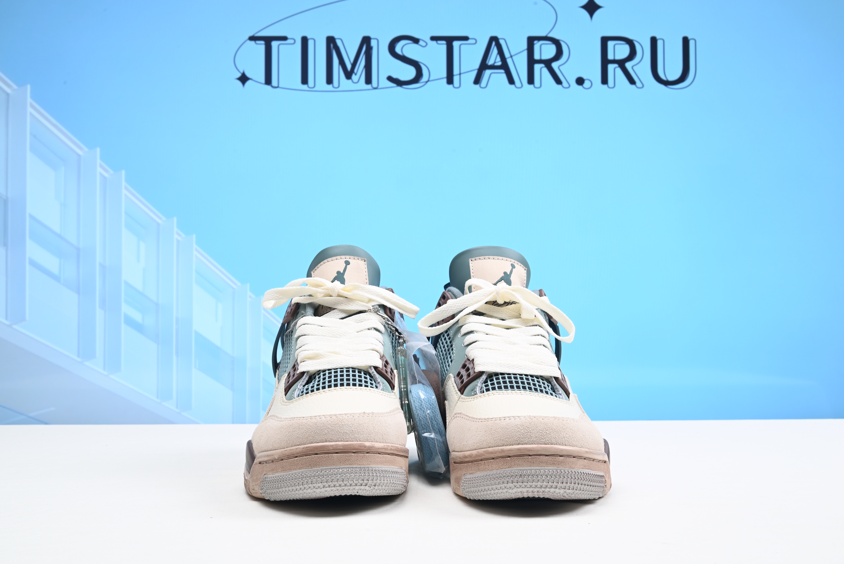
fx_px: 962
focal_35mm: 41
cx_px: 422
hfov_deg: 47.4
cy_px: 282
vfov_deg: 32.7
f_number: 16
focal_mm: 41
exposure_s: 1/2
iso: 100
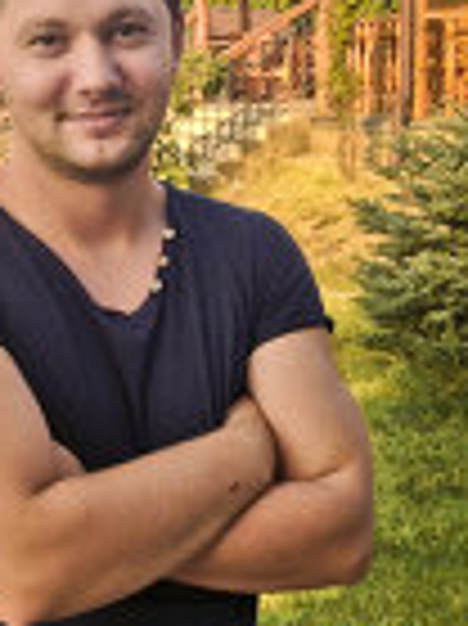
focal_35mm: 82
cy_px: 284
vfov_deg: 23.8
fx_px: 1480
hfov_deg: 17.8
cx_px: 92
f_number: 2.4
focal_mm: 4.13
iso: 50
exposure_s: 1/480
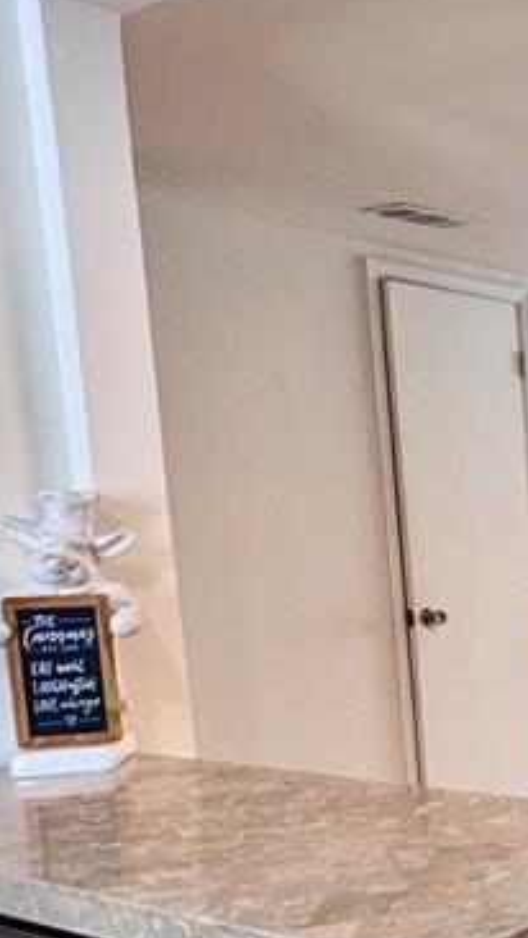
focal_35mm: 50
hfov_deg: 19.4
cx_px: 884
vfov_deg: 40.6
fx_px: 1244
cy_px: 659
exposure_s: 1/60
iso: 250
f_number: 2.2
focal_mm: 2.22
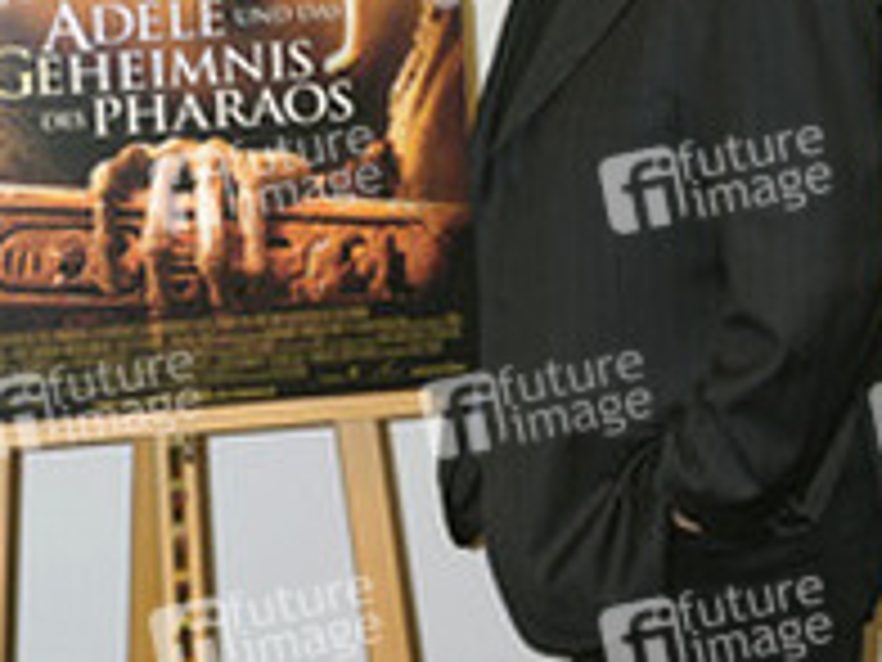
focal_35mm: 155
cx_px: 146
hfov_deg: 12.7
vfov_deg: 9.5
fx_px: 3949
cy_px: 68
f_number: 5
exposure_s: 1/160
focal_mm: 70
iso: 800
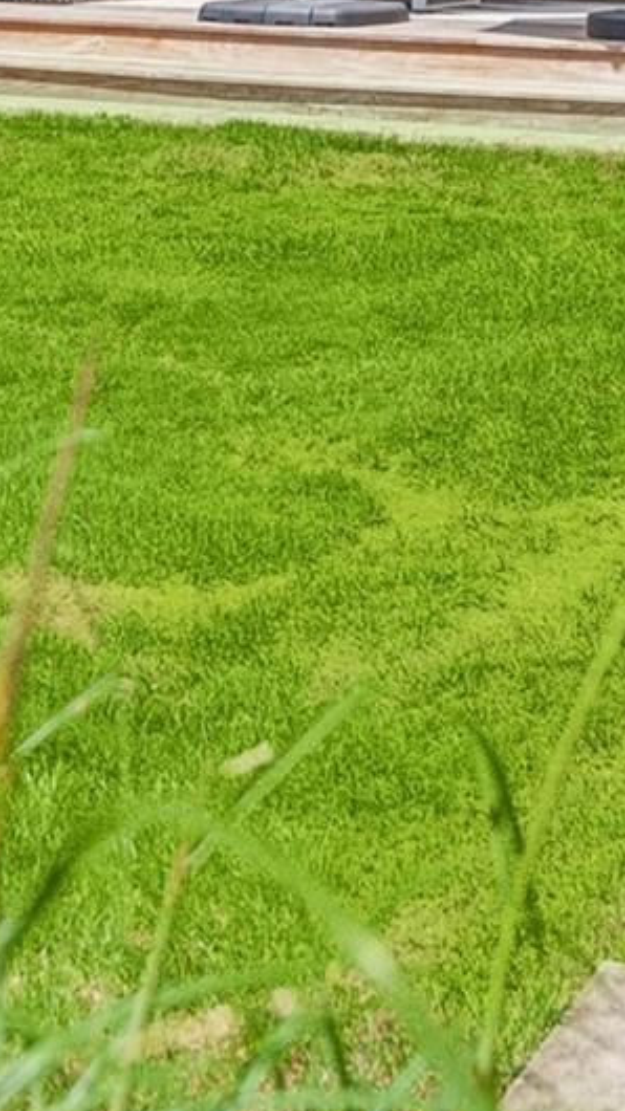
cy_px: -147
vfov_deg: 22.4
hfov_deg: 13.4
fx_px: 2623
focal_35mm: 89
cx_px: 23
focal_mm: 22
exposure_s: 1/1250
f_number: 4
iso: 200
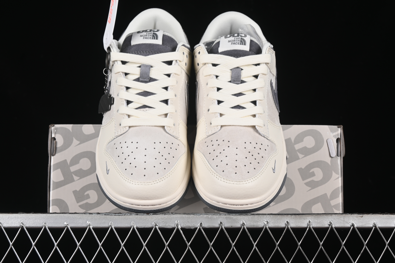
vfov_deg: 18.2
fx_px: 823
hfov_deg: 27.0
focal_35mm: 75
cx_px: 198
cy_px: 132
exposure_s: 1/80
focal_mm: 50
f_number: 8
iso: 160
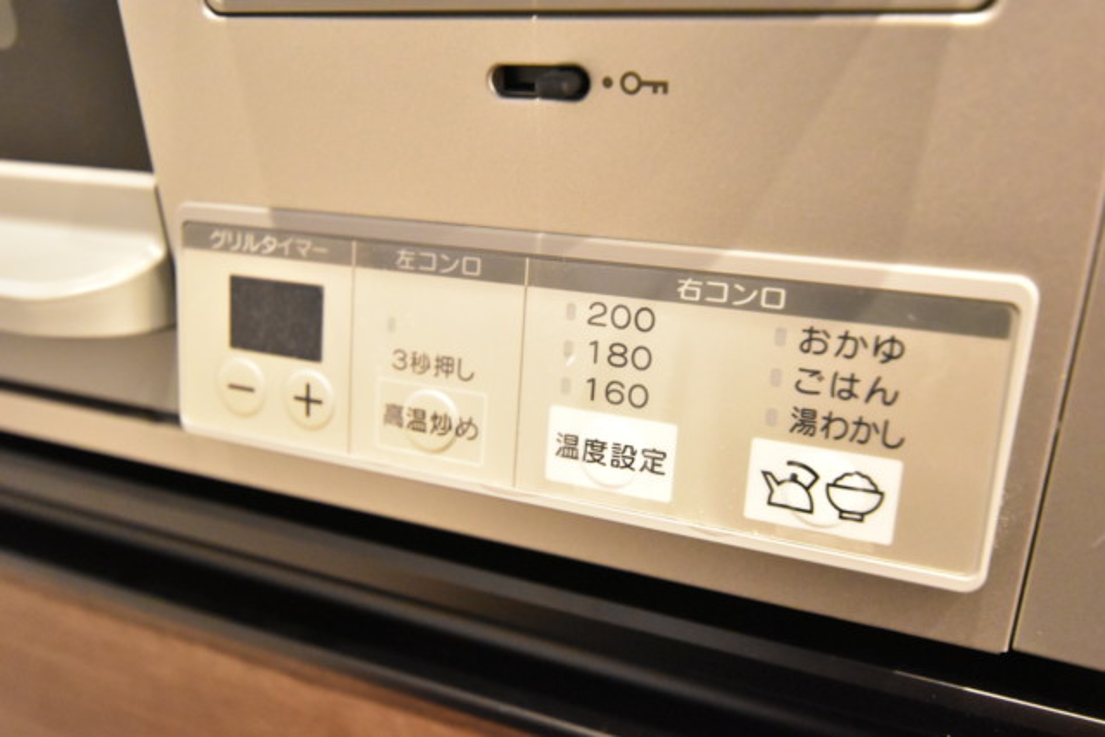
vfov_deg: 43.6
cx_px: 552
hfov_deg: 61.9
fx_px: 921
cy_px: 368
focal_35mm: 30
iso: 6400
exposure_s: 1/40
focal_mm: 20
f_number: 4.5
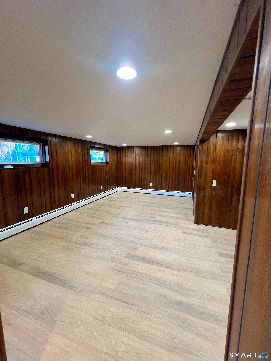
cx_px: 136
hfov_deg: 89.9
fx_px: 136
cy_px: 180
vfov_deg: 106.2
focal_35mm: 13
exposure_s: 1/57
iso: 320
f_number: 1.8
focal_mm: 1.57
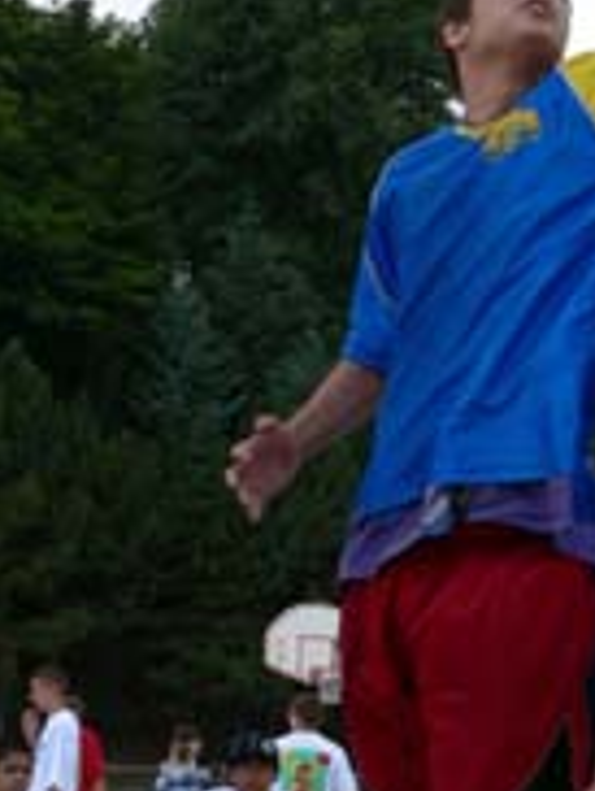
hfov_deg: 10.5
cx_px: 369
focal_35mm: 141
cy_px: 543
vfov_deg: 13.9
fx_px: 3224
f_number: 3.7
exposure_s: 1/500
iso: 80
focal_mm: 9.6
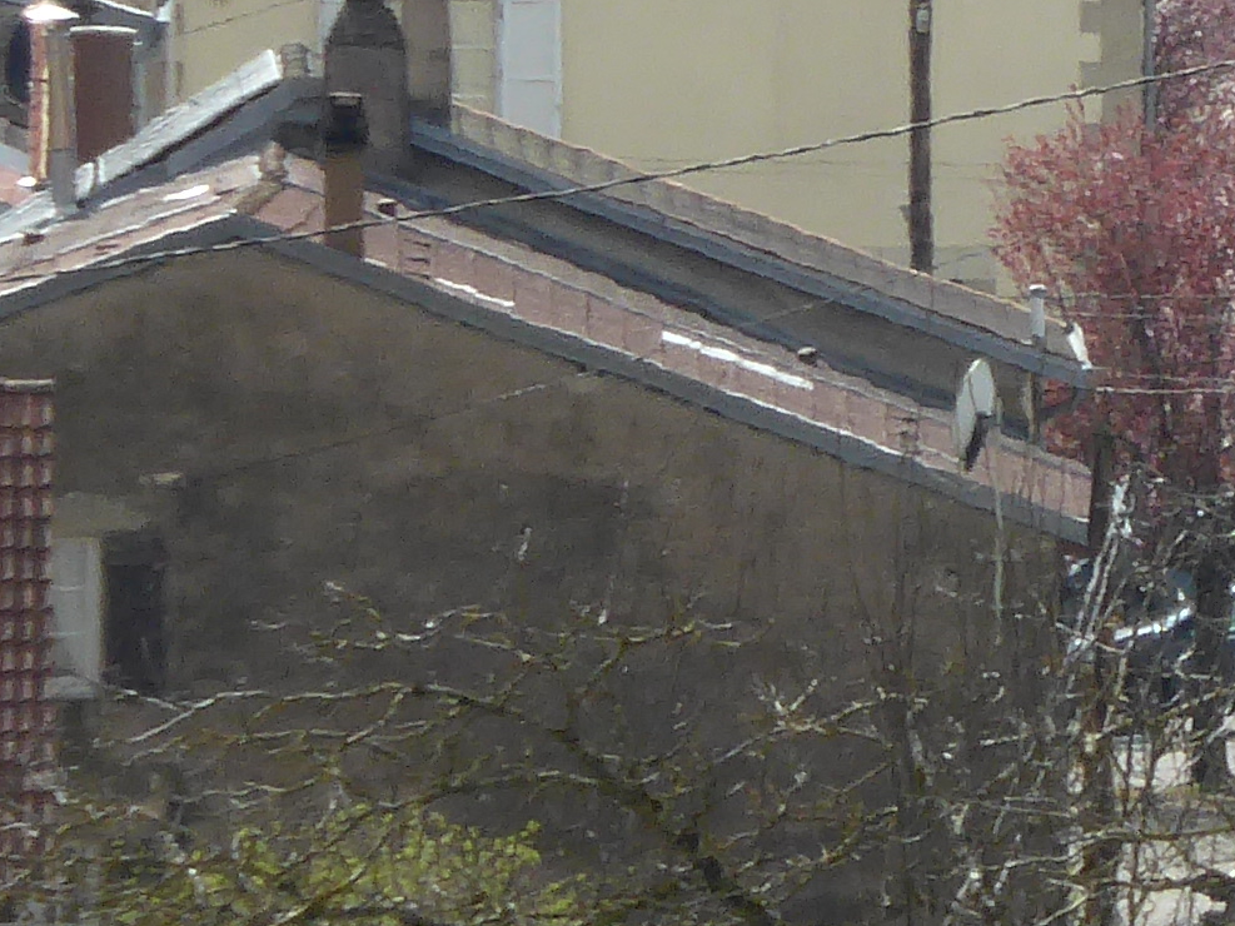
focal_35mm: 1776
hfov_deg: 1.1
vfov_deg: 0.8
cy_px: 203
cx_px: 1381
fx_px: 63355
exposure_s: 1/250
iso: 100
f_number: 5.9
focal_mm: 57.7
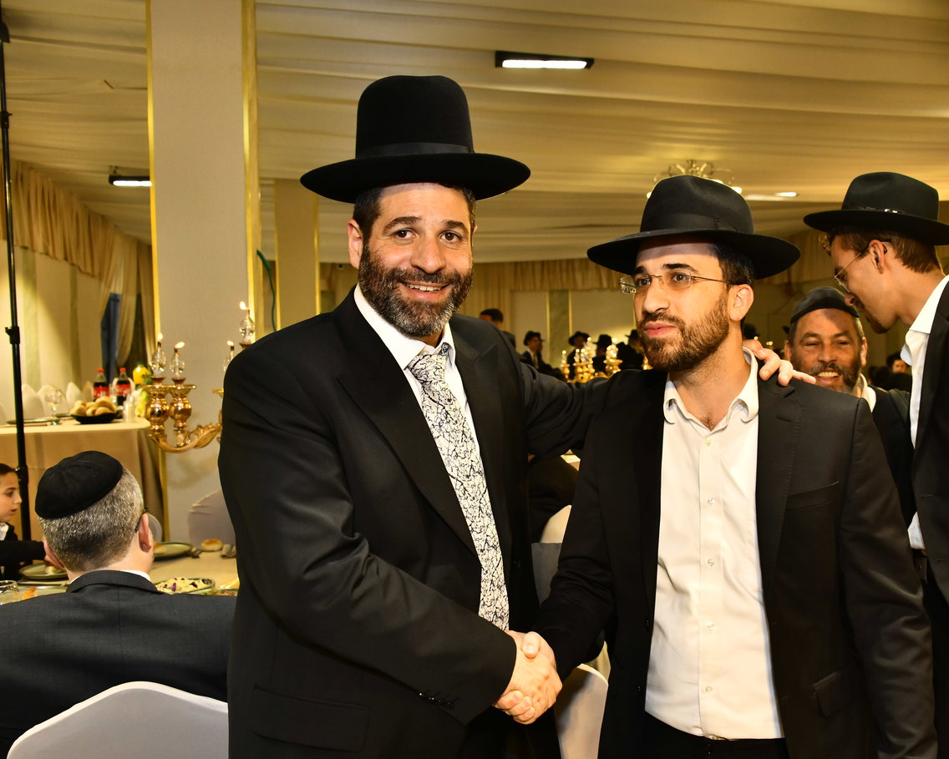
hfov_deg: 48.8
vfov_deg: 40.1
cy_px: 374
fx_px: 1039
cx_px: 558
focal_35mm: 37
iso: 1000
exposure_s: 1/200
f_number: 5.6
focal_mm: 32
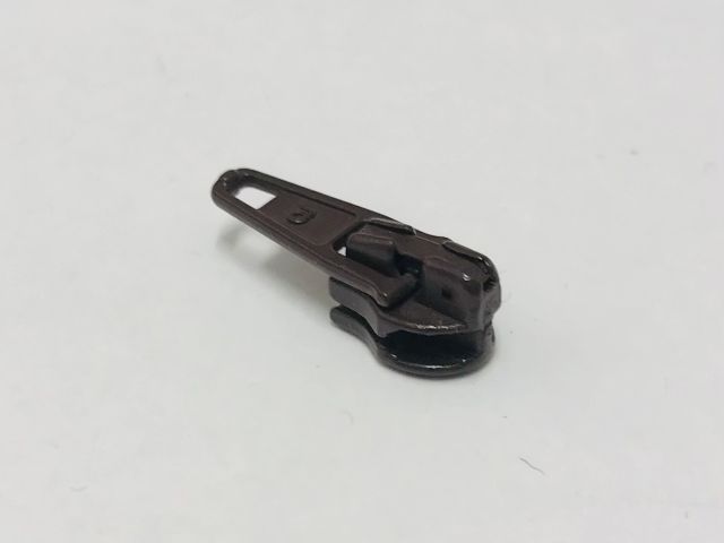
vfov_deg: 49.7
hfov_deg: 63.4
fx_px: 586
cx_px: 362
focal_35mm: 28
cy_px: 272
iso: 32
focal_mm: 3.99
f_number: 1.8
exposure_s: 1/50
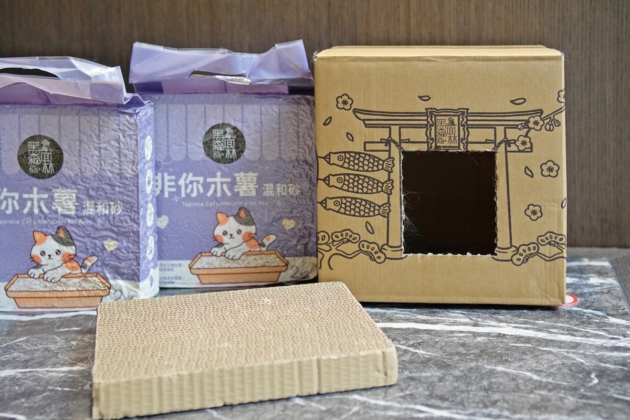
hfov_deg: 40.0
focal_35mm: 50
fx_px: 866
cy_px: 210
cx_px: 315
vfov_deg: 27.3
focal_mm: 33
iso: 1600
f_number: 2.2
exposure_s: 1/160
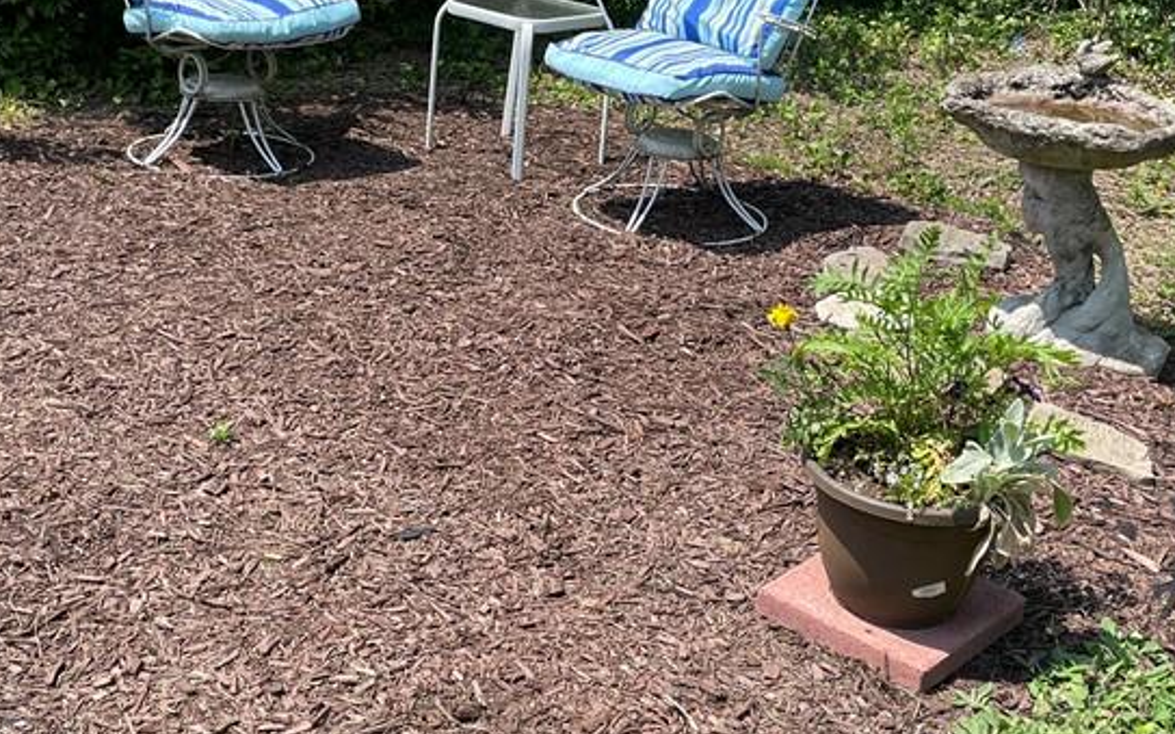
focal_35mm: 52
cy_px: 336
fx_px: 1665
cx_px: 504
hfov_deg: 38.8
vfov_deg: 24.8
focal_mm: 4.2
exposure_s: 1/1689
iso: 32
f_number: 1.6
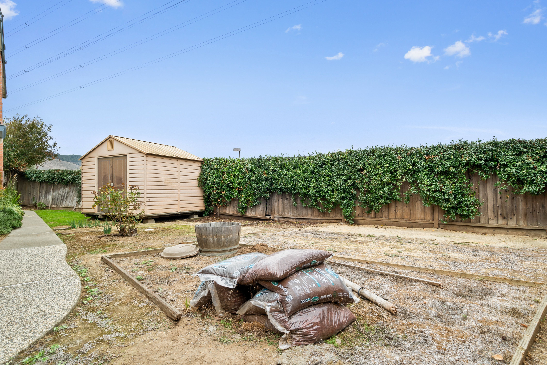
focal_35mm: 19
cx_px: 274
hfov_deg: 86.9
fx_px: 289
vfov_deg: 64.6
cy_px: 182
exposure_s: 1/60
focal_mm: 19
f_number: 9
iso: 400
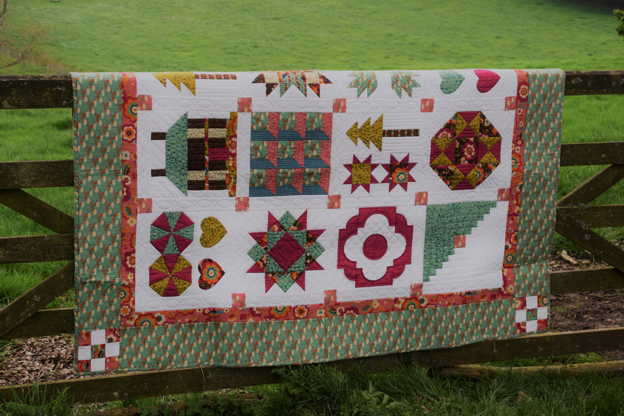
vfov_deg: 22.6
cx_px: 312
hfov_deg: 33.4
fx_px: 1040
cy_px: 208
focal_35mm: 60
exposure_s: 1/200
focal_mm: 40
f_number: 7.1
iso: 400
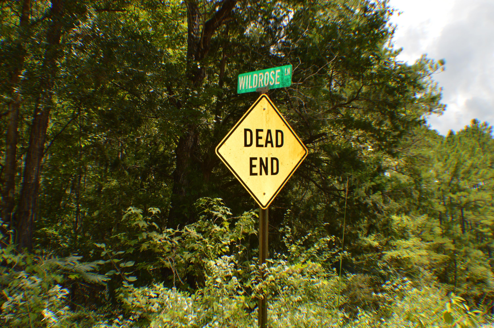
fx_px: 617
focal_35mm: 45
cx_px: 247
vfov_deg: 29.8
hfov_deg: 43.6
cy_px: 164
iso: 100
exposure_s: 1/200
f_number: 5.6
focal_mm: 30
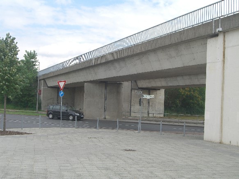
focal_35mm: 57
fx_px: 393
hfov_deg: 33.8
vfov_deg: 25.7
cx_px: 120
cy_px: 90
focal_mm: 11.8
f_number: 5
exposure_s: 1/400
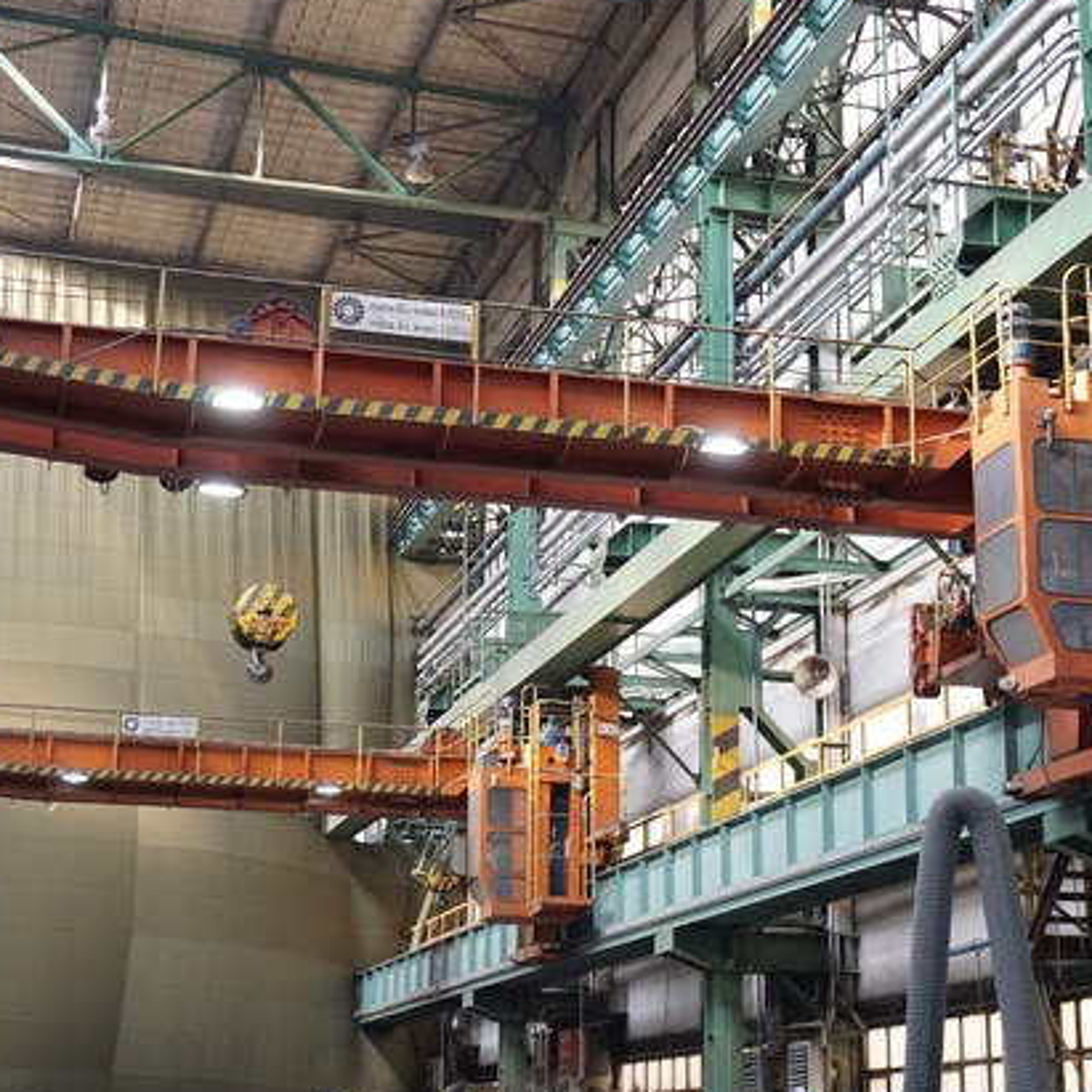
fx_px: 2311
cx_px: 670
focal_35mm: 65
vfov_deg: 26.6
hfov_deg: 26.5
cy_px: 492
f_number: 4.5
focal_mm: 29
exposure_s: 1/160
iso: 2000
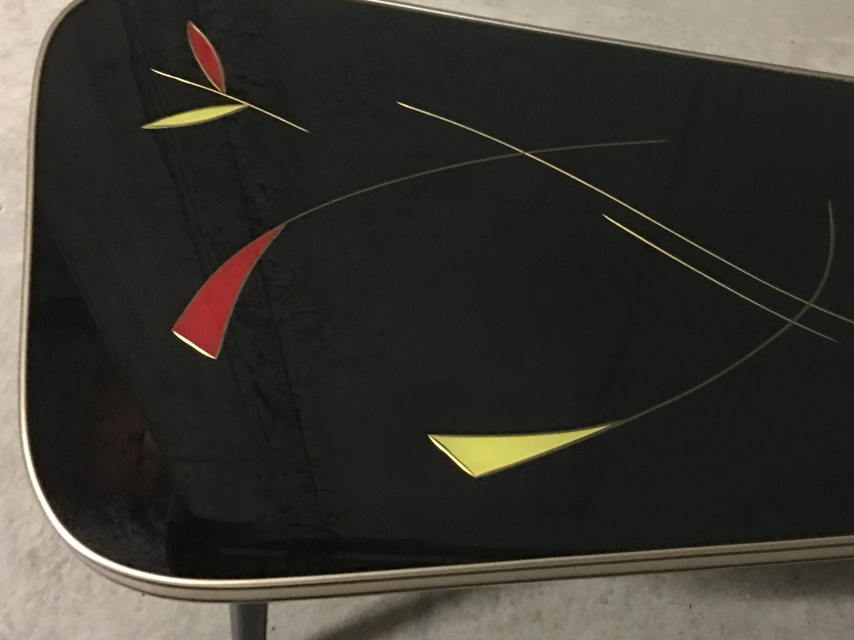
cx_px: 533
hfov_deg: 41.0
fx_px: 1135
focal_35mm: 46
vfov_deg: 31.4
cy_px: 261
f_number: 2.2
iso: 200
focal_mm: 4.15
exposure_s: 1/4
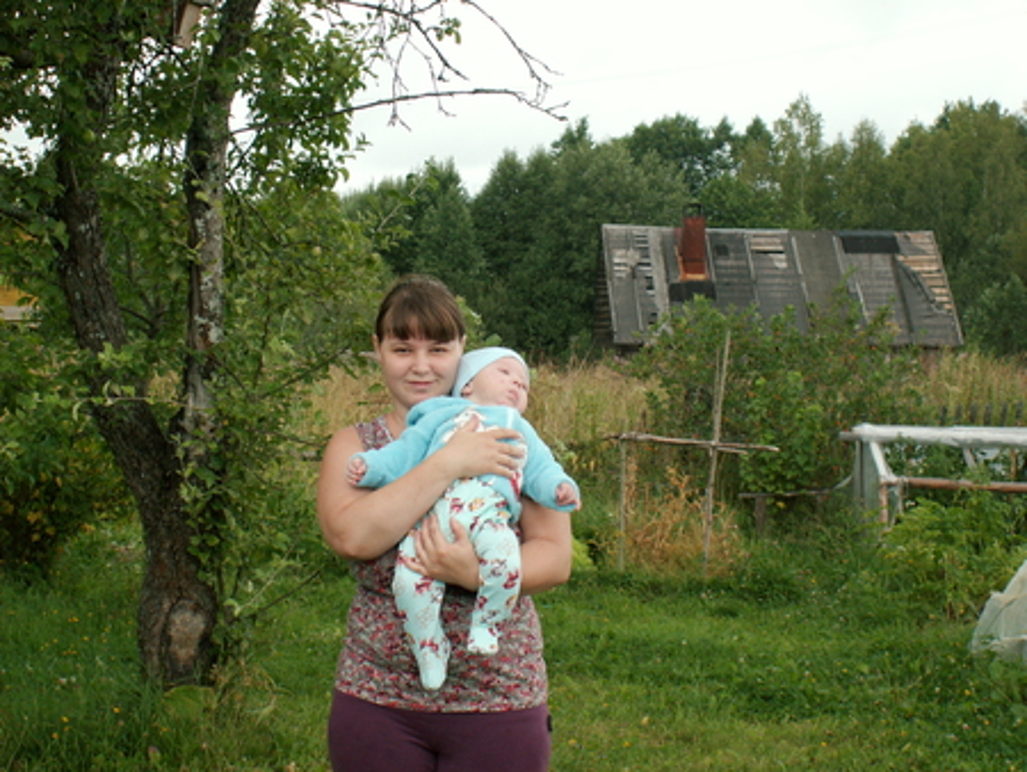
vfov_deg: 20.7
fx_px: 2108
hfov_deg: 27.4
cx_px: 514
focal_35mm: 71
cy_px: 386
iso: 50
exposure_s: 1/160
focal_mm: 11.84
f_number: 3.2
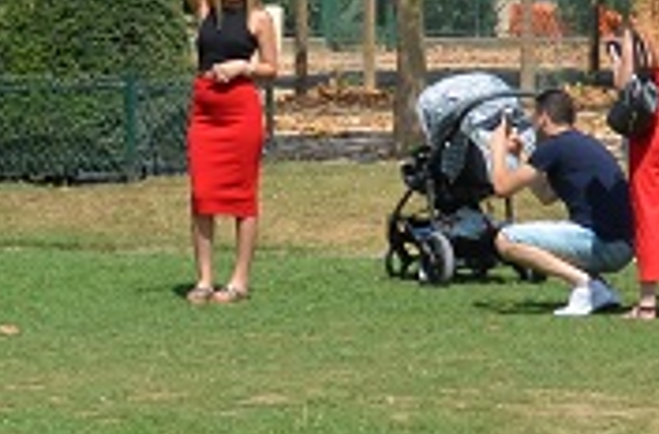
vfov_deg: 3.7
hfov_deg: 5.6
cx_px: 322
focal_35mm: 369
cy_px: 4
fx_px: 6722
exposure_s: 1/250
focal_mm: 35
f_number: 8
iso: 100
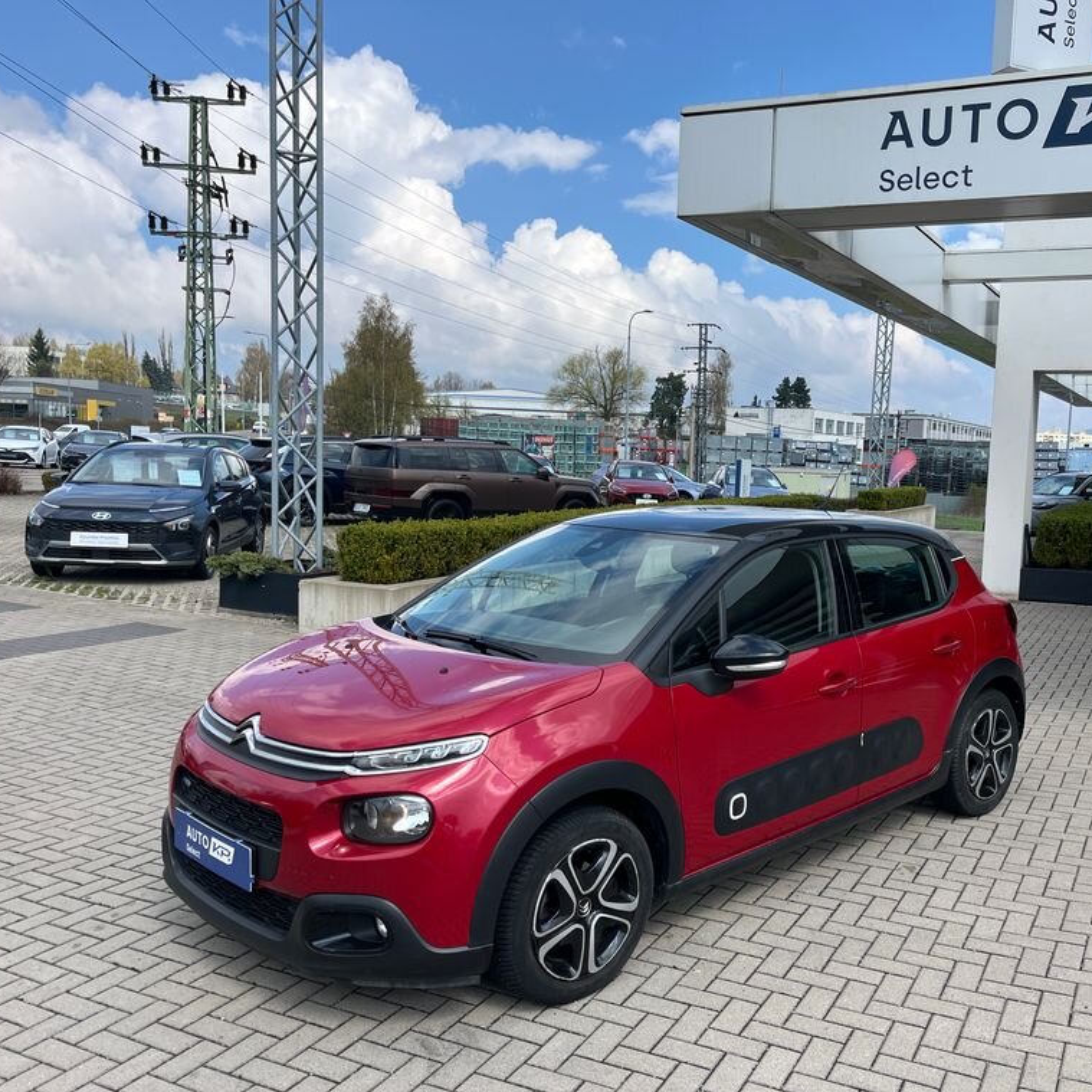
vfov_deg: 52.5
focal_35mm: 31
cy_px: 551
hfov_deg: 51.9
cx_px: 696
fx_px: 1106
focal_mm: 5.1
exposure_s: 1/2309
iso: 50
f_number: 1.6
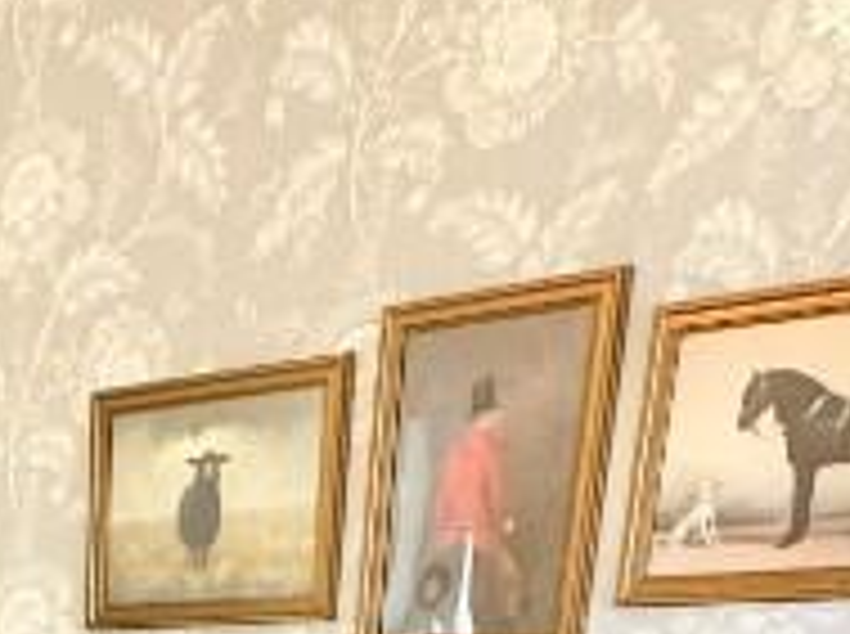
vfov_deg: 13.6
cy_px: 1551
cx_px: -247
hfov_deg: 22.9
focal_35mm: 76
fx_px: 1863
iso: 160
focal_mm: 2.22
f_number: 2.2
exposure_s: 1/100
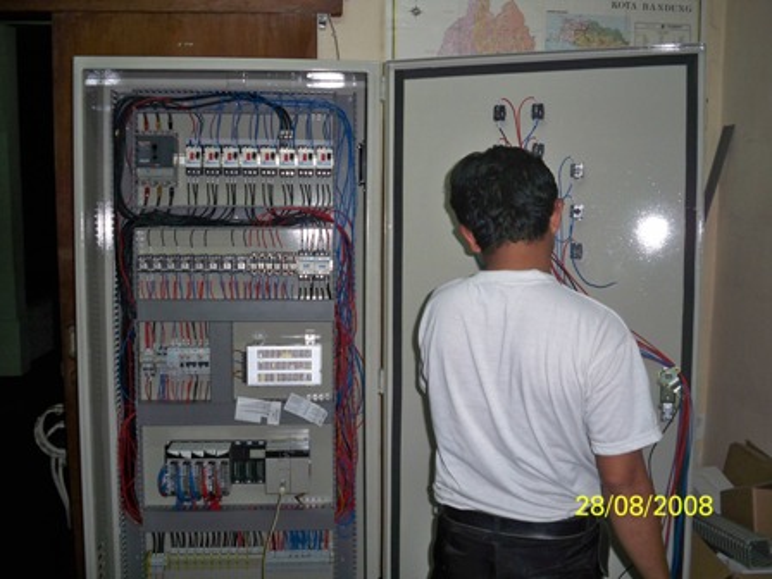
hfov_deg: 52.6
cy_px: 290
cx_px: 386
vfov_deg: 40.7
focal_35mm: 35
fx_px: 781
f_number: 3.1
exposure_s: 1/60
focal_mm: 6.3
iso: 200
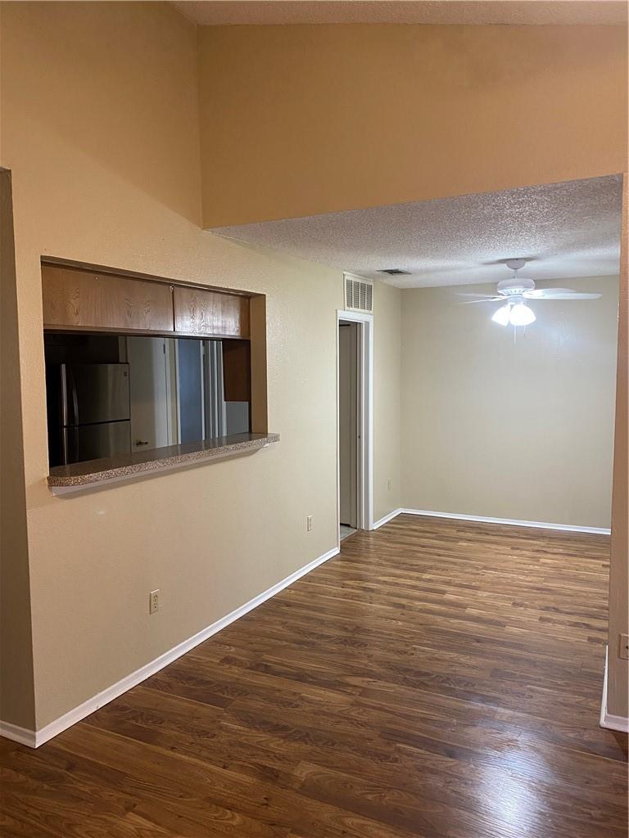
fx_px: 630
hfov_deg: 53.1
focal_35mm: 26
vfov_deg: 67.3
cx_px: 314
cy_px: 419
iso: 200
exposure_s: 1/60
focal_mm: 4.25
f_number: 1.8
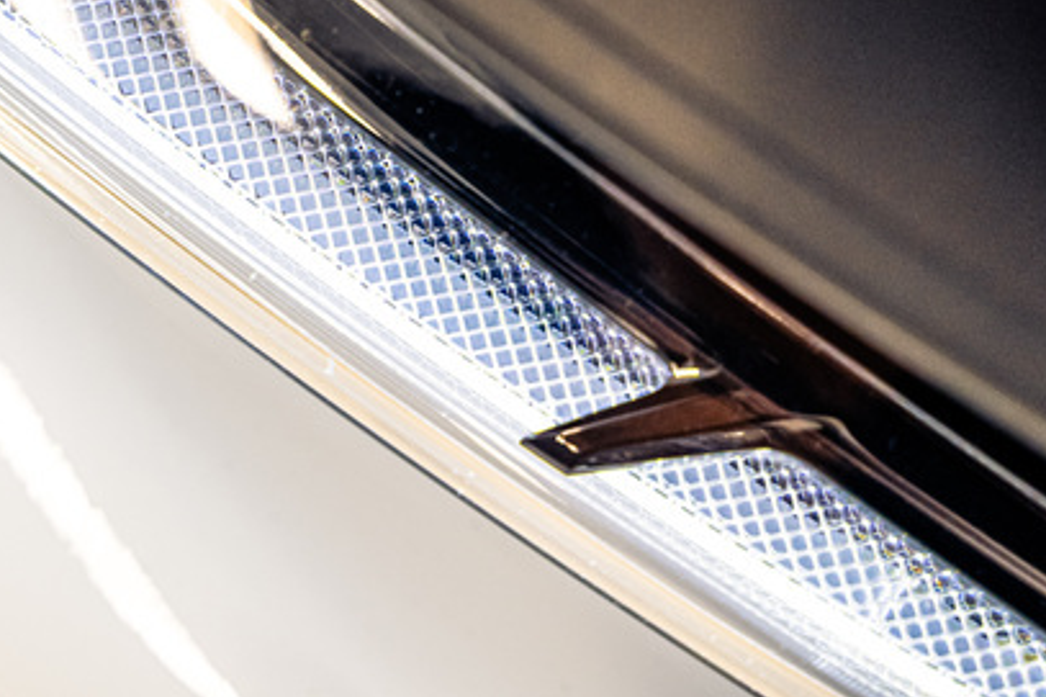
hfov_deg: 12.2
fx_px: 4821
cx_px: -140
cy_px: -175
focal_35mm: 166
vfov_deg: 8.2
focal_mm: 66
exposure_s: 1/60
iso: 640
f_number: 4
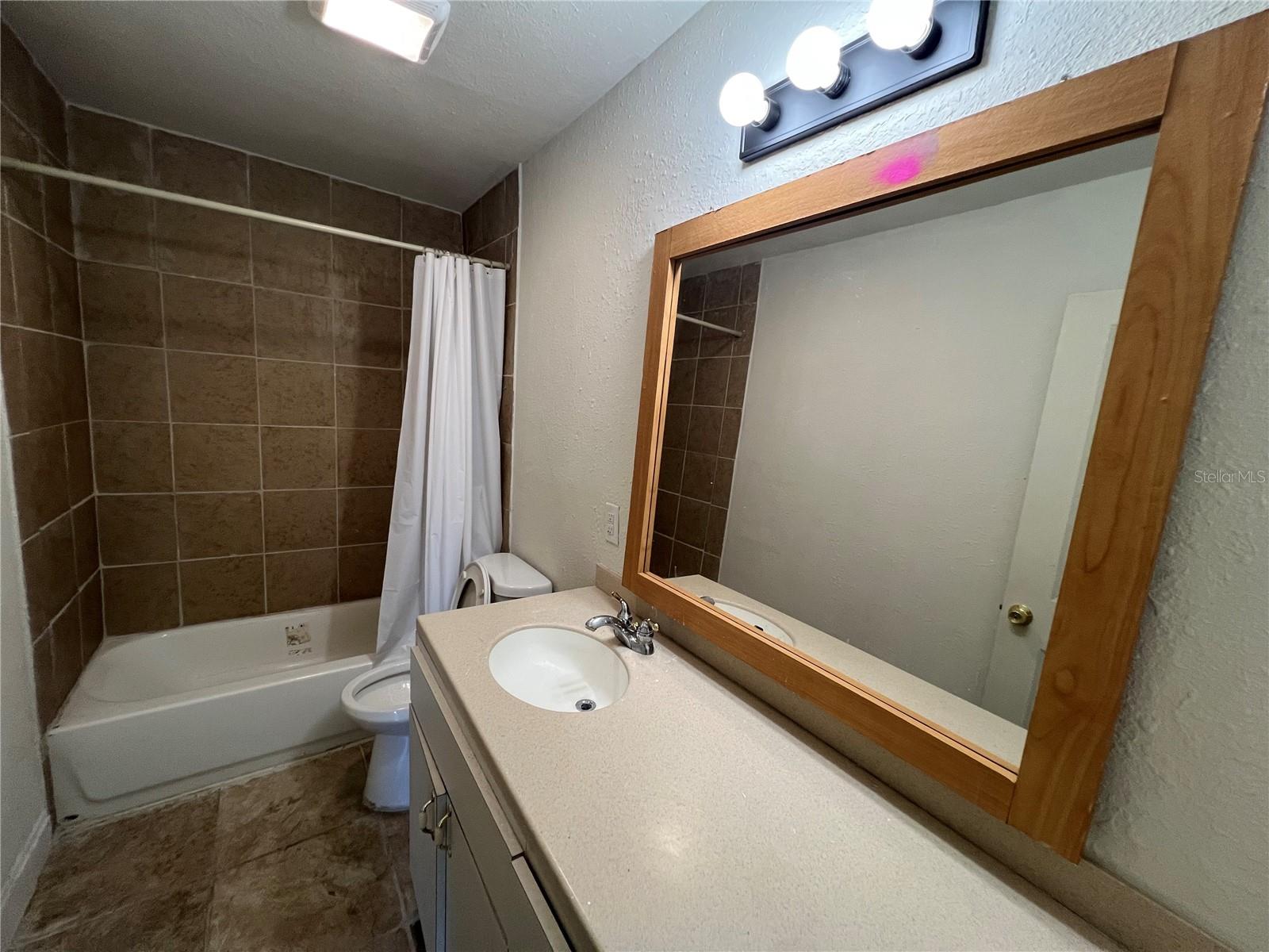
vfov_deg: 89.9
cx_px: 634
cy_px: 476
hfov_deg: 106.2
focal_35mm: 13
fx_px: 477
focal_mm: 1.57
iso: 250
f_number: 1.8
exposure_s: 1/120
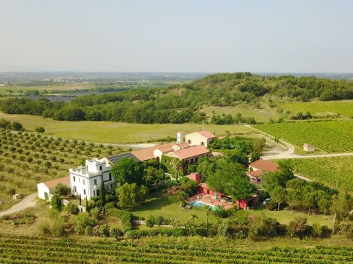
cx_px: 193
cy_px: 147
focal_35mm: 35
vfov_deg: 40.6
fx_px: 357
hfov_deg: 52.6
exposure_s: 1/745
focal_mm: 4.73
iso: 100
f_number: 2.2
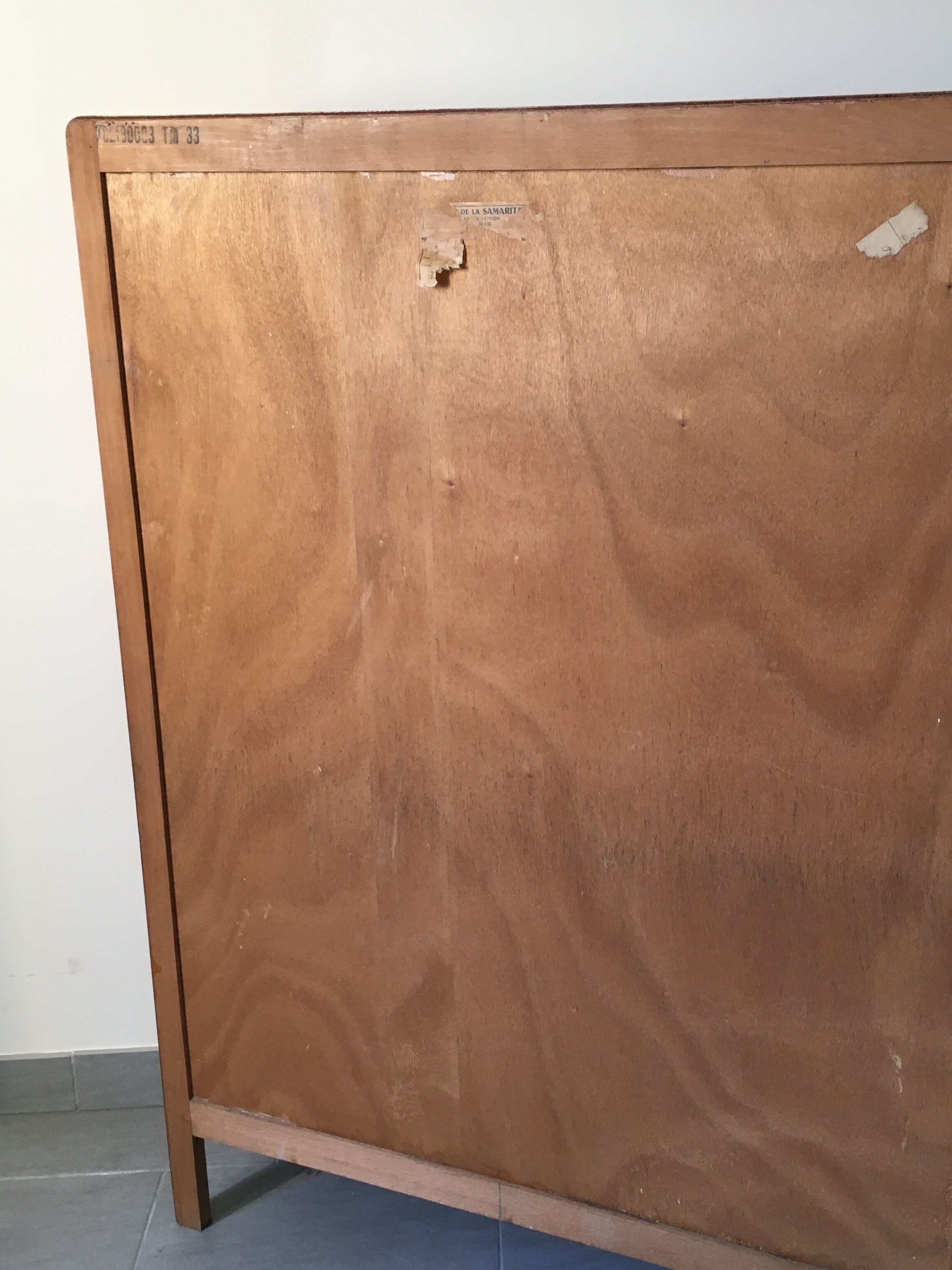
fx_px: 1393
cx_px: 580
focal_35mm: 38
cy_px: 629
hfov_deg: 37.5
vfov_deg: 49.0
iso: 50
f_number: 2.2
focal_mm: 4.15
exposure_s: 1/33
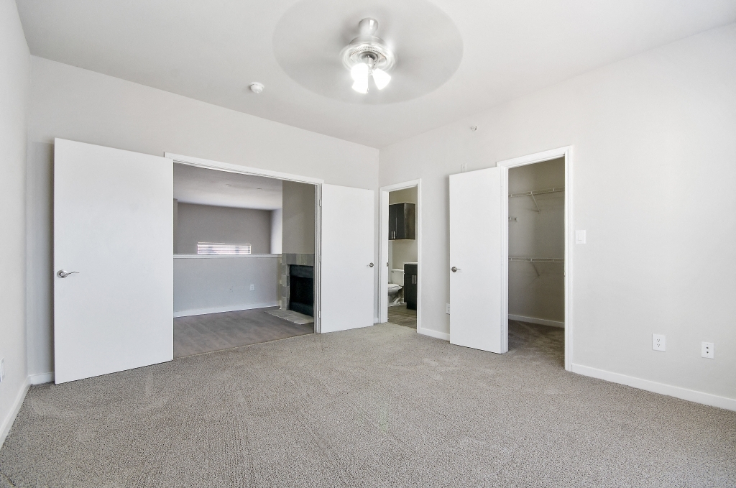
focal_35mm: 15
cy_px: 244
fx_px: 306
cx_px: 368
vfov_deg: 77.1
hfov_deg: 100.5
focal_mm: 10
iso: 100
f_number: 9.5
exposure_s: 1/6
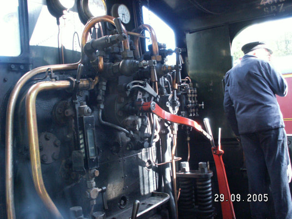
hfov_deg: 52.6
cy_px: 110
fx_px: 295
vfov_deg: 40.7
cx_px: 146
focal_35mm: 35
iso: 125
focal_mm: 5.86
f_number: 2.8
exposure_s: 1/40
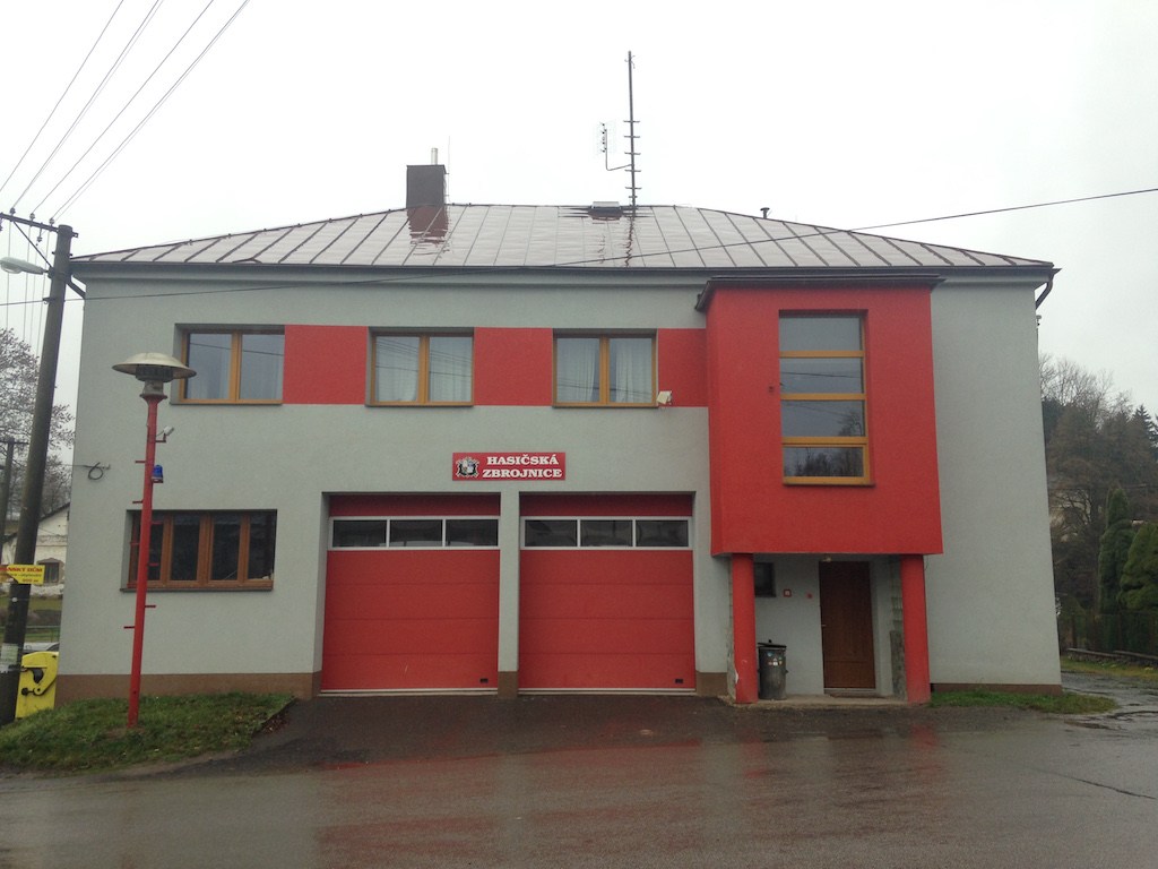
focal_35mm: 33
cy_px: 434
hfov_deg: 55.4
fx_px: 1104
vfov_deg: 42.9
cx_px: 579
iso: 50
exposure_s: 1/204
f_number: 2.4
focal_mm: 4.12
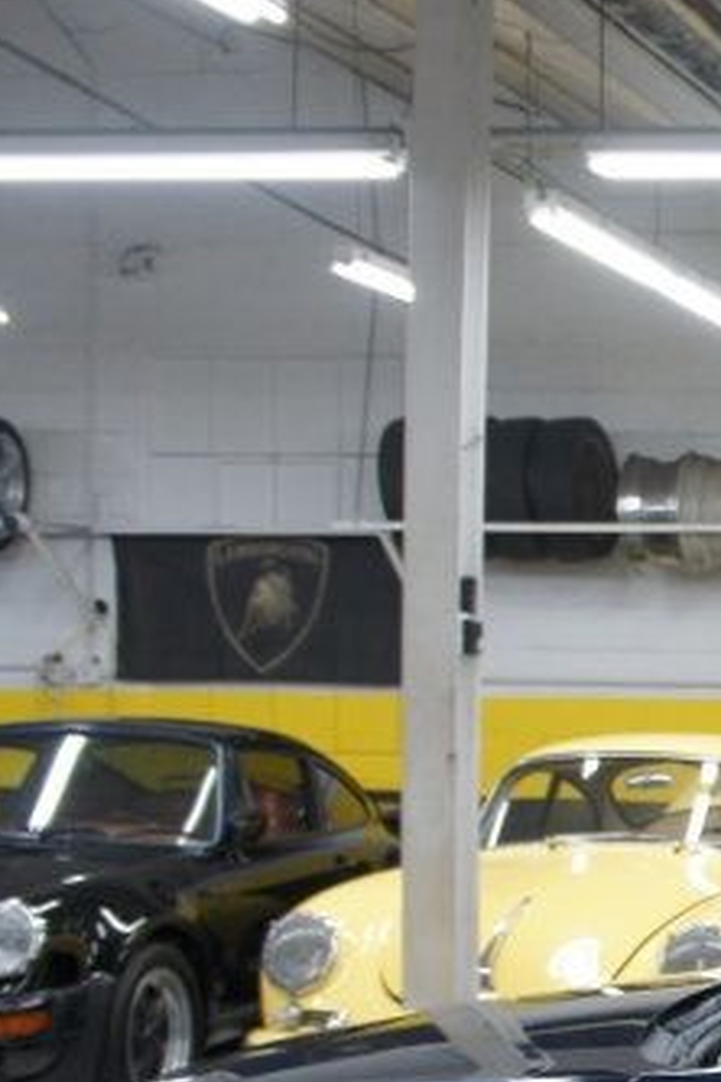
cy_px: 950
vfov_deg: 23.9
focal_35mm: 83
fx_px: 2493
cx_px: 1403
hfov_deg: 14.1
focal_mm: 18
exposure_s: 1/30
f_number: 3.5
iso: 250
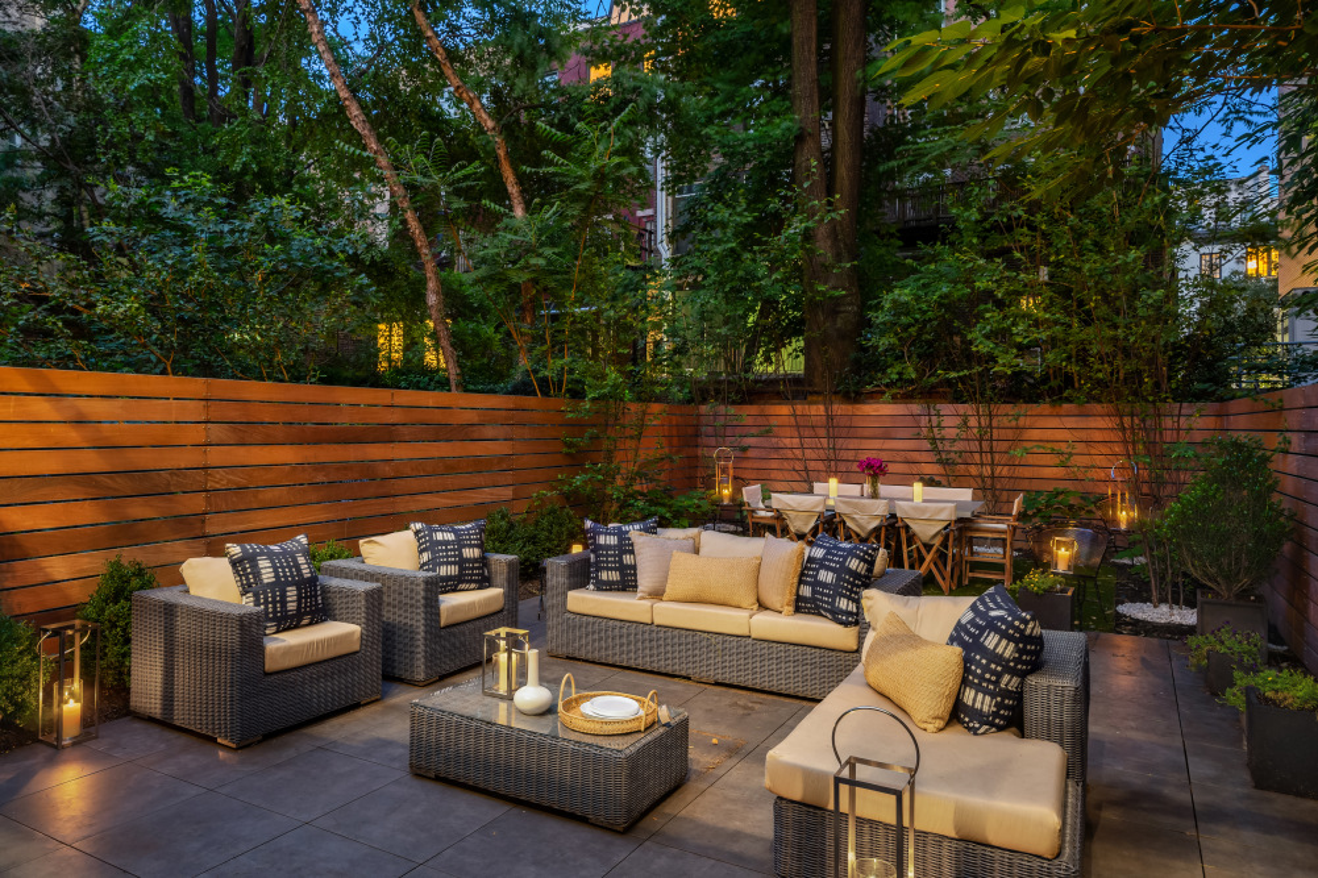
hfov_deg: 73.8
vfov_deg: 53.1
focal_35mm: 24
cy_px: 439
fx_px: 878
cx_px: 659
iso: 500
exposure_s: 8
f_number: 7.1
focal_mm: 24
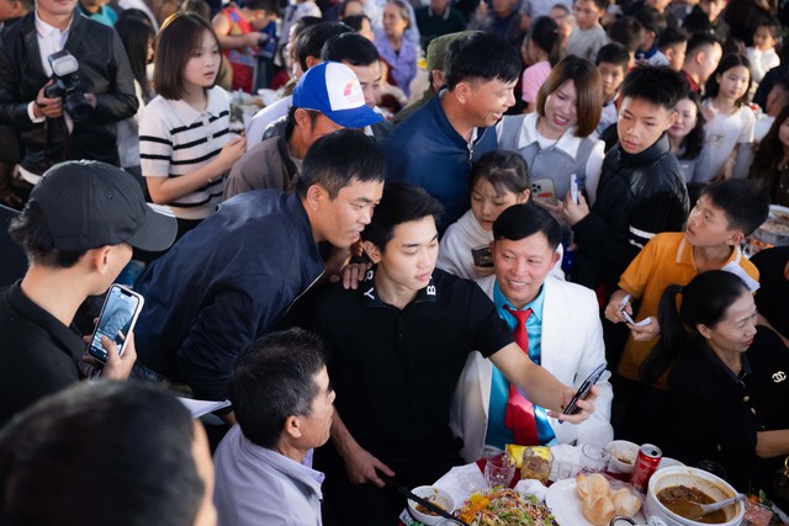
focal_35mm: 39
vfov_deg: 34.2
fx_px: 855
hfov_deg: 49.5
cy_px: 263
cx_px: 394
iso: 2500
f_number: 2.8
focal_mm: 39
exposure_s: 1/200
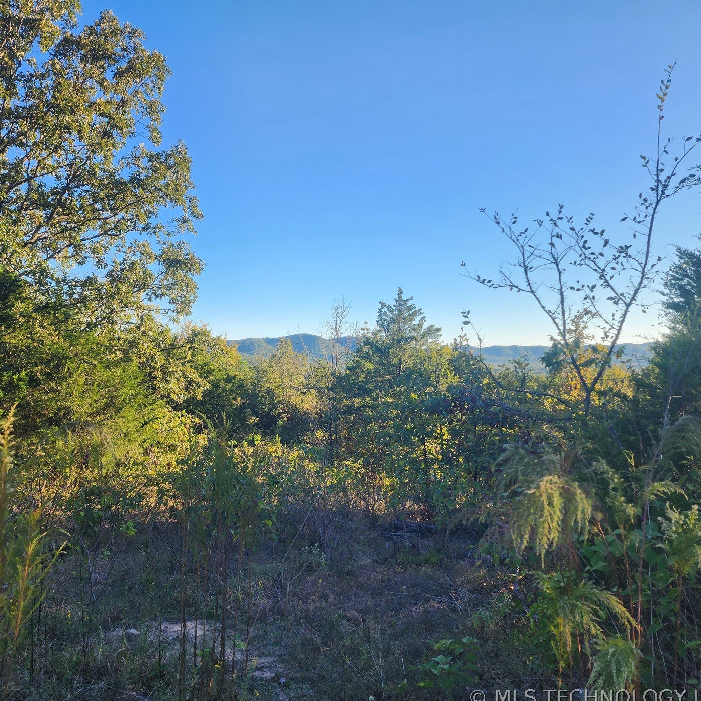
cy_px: 353
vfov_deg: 57.3
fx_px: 642
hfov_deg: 57.2
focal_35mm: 28
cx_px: 311
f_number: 1.8
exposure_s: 1/302
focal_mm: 6.4
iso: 12
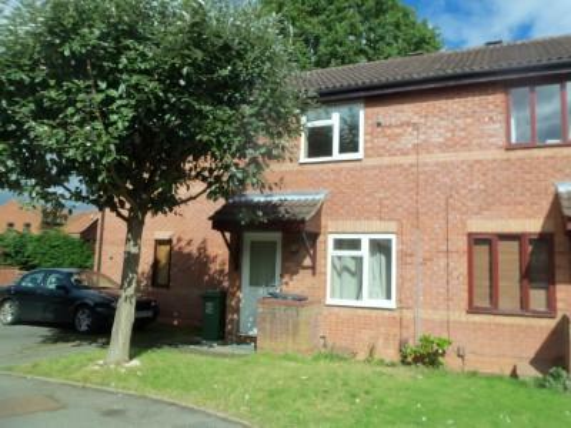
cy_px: 214
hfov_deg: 61.7
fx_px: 478
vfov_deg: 48.2
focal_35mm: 29
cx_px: 286
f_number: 8.6
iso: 80
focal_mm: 5.2
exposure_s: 1/125
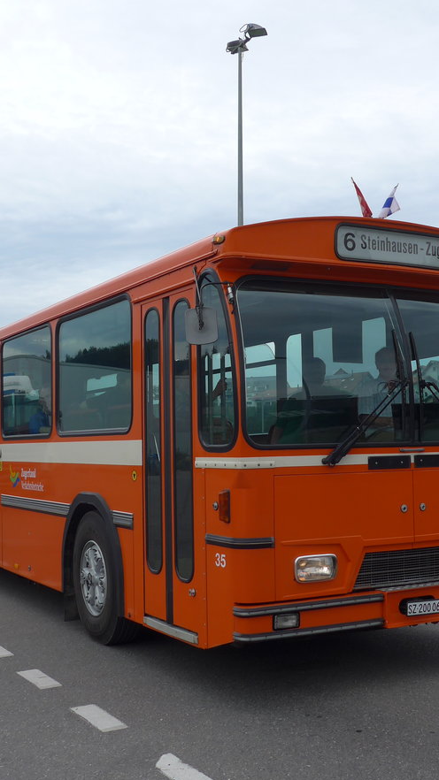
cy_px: 397
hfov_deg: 27.7
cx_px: 220
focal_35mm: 43
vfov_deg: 47.4
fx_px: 890
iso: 80
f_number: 2.8
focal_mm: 6
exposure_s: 1/1300
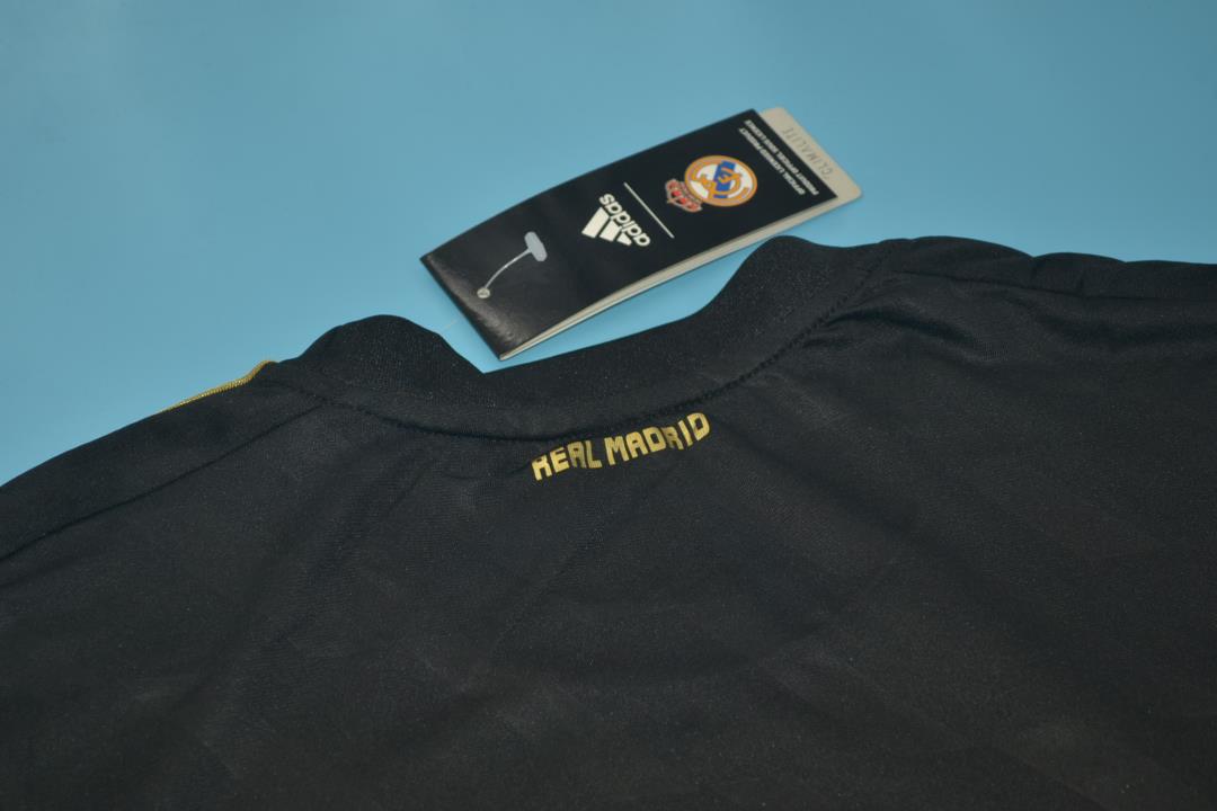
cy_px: 406
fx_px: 2789
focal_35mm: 82
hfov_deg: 24.6
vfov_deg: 16.6
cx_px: 608
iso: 200
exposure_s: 1/200
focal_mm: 55
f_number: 5.6
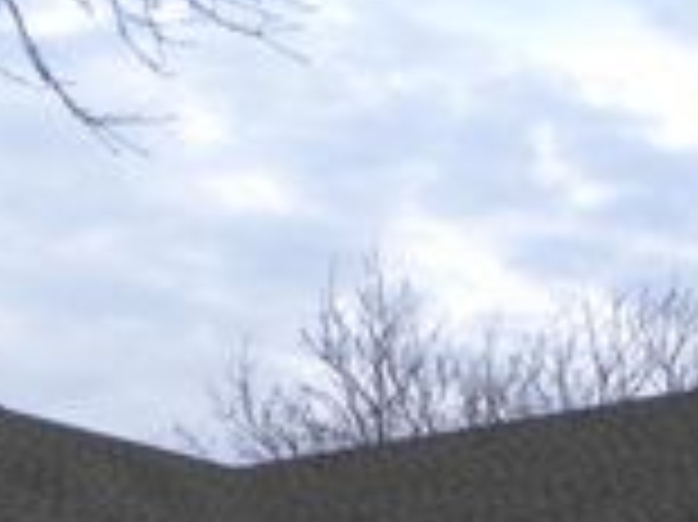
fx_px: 2277
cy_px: 700
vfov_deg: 12.6
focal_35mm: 113
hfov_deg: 17.3
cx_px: 518
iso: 80
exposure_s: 1/140
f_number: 3.1
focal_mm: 6.3
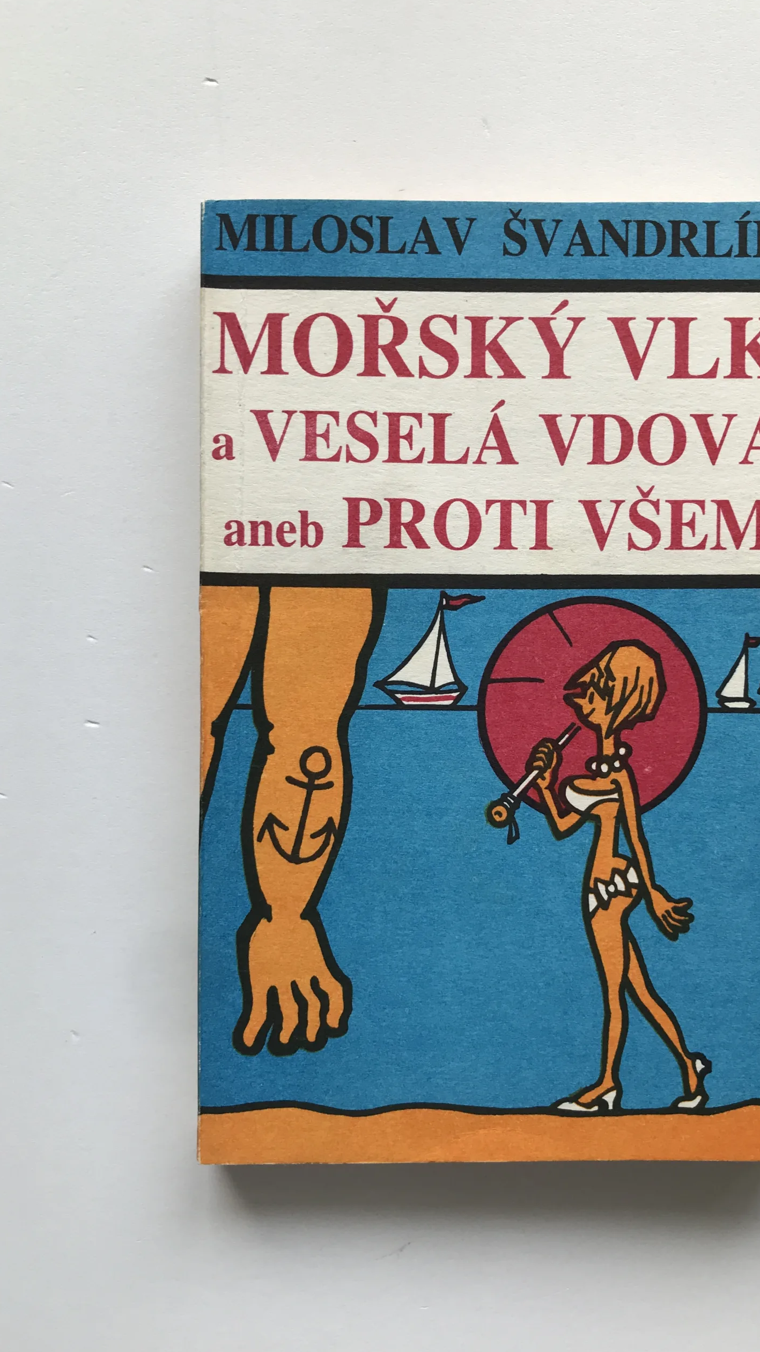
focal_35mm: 31
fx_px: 1111
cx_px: 456
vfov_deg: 62.6
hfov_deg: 37.6
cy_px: 679
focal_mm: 3.99
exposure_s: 1/100
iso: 25
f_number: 1.8
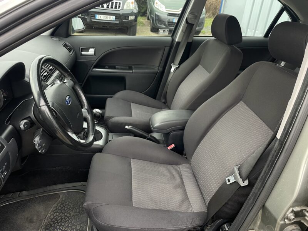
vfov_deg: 53.1
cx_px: 154
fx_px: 231
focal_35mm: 26
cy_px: 116
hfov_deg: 67.3
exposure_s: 1/90
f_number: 1.6
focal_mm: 4.2
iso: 125
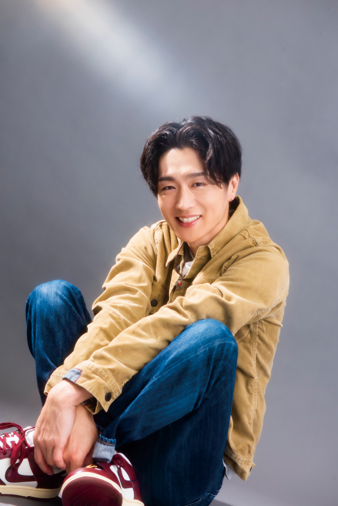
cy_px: 253
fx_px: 929
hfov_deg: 20.6
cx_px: 169
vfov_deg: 30.5
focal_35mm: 66
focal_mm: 66
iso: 400
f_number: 6.3
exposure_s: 1/160
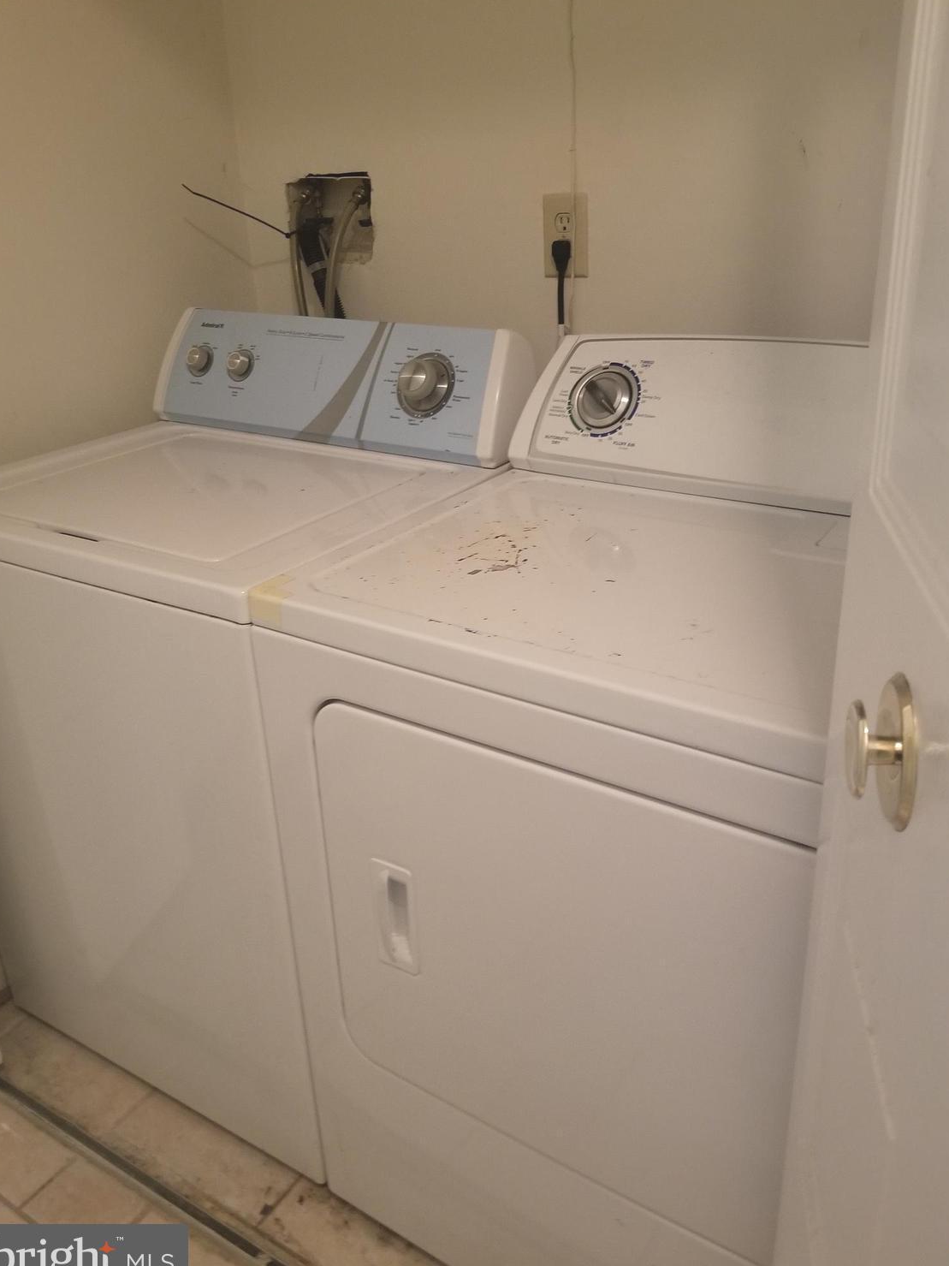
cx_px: 467
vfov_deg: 65.3
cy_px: 637
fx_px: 987
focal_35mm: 27
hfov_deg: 51.3
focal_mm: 4.25
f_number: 1.7
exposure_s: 1/10
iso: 250
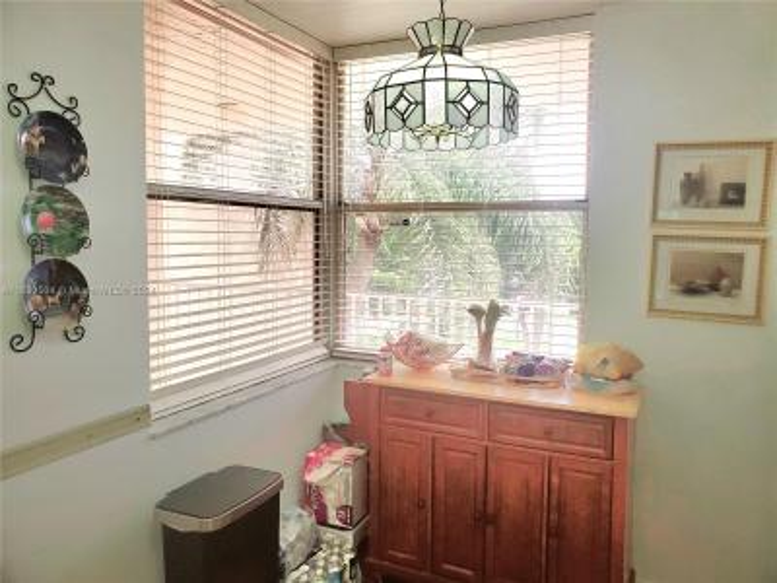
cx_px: 388
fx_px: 584
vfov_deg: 53.1
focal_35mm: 26
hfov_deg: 67.3
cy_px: 292
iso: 64
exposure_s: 1/120
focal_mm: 4.3
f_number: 2.4
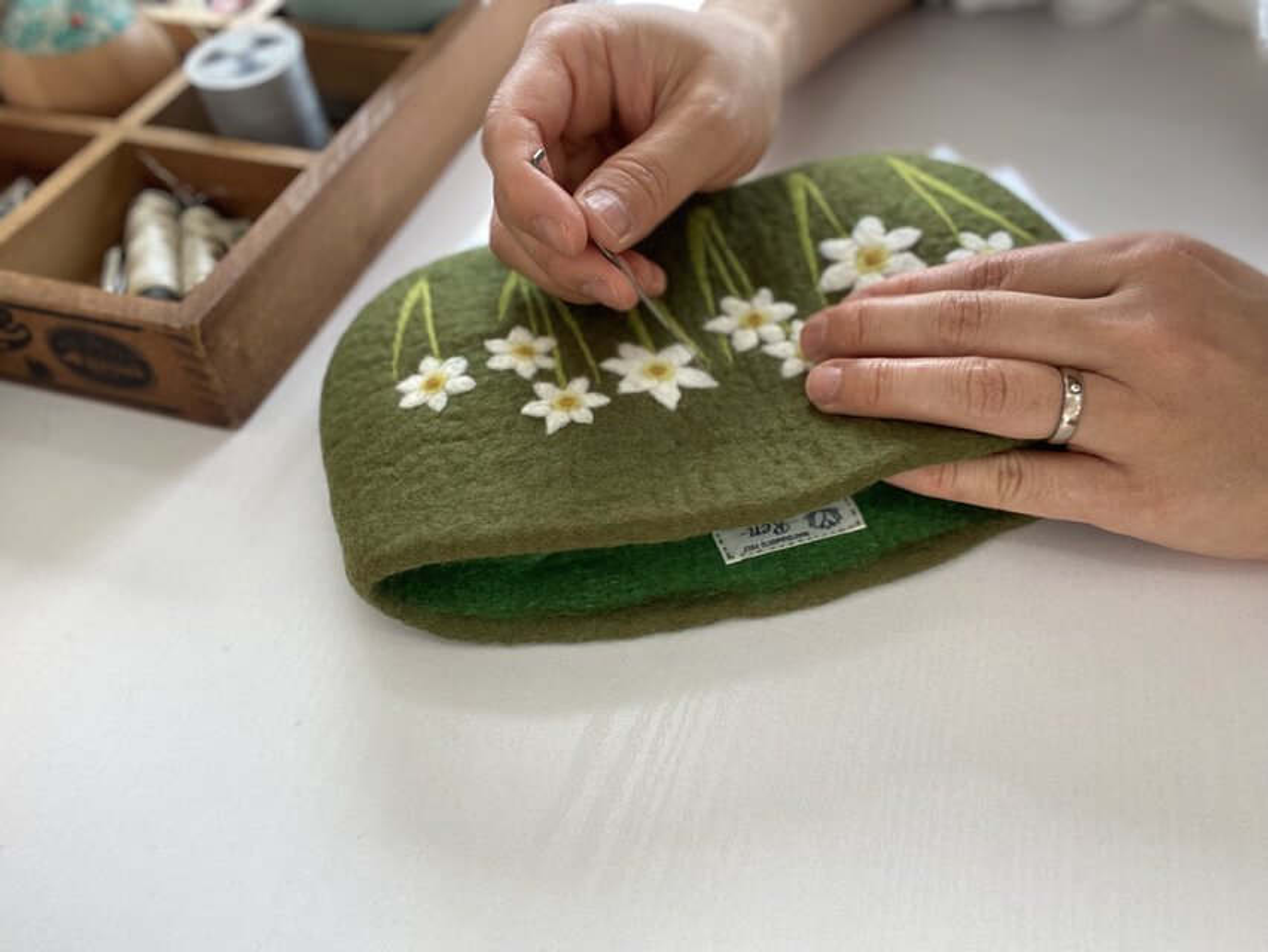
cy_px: 476
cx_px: 634
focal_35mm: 30
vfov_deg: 46.8
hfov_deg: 59.9
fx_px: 1100
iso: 100
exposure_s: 1/108
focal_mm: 2.71
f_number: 2.2
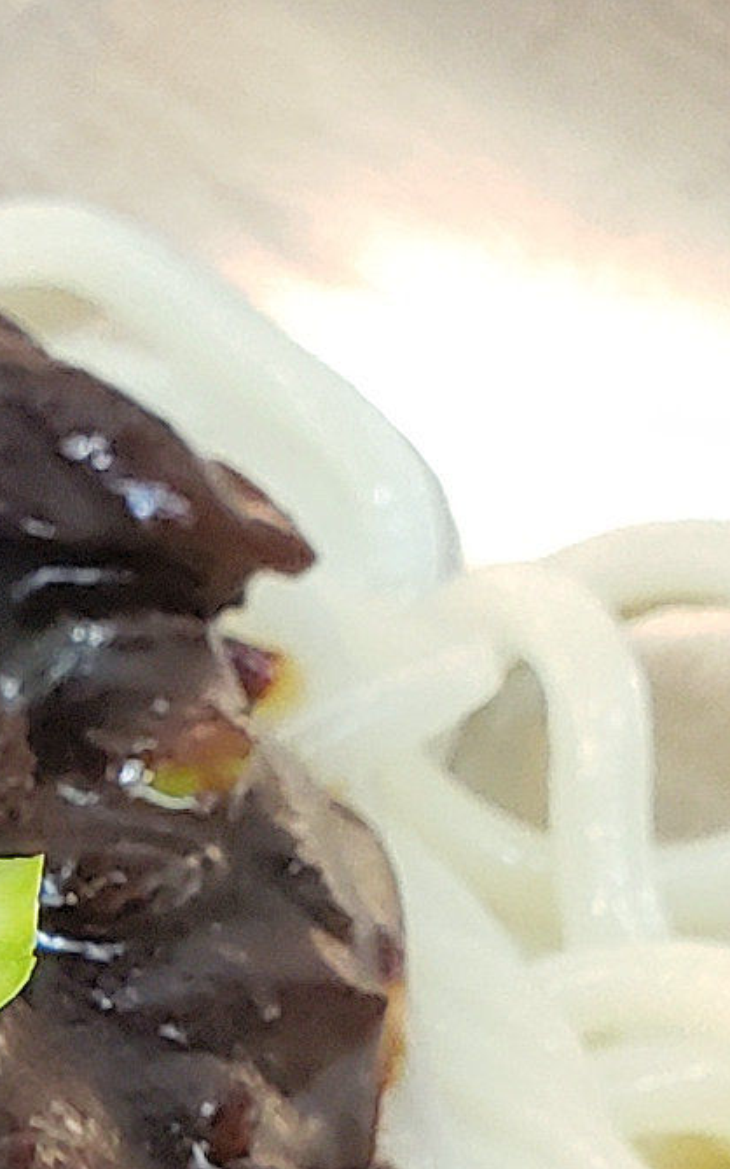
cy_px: 1830
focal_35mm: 166
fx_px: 5285
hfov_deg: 7.4
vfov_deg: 12.0
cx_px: -1015
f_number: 2.4
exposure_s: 1/60
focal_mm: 4.3
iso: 320
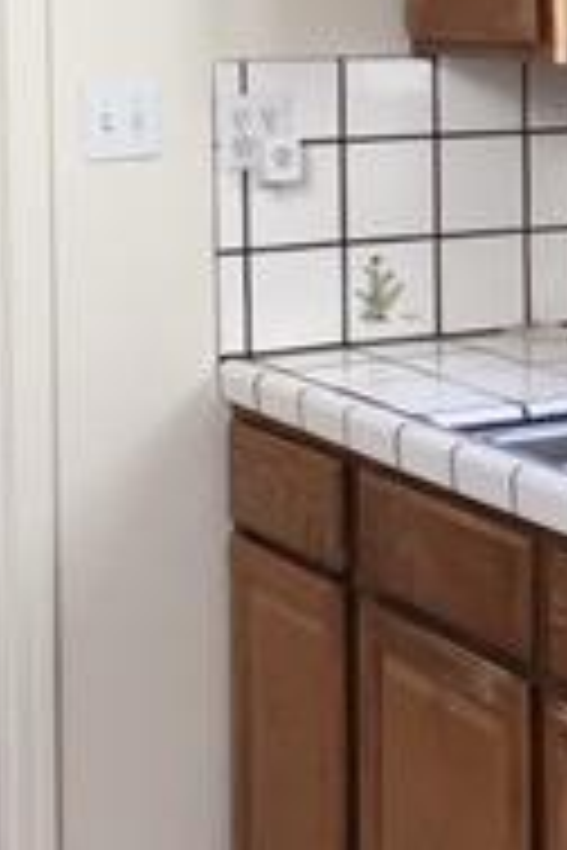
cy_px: 99
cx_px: 738
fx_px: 2410
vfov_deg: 19.7
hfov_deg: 13.0
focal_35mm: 102
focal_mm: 4.15
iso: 25
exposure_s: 1/40
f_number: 2.2
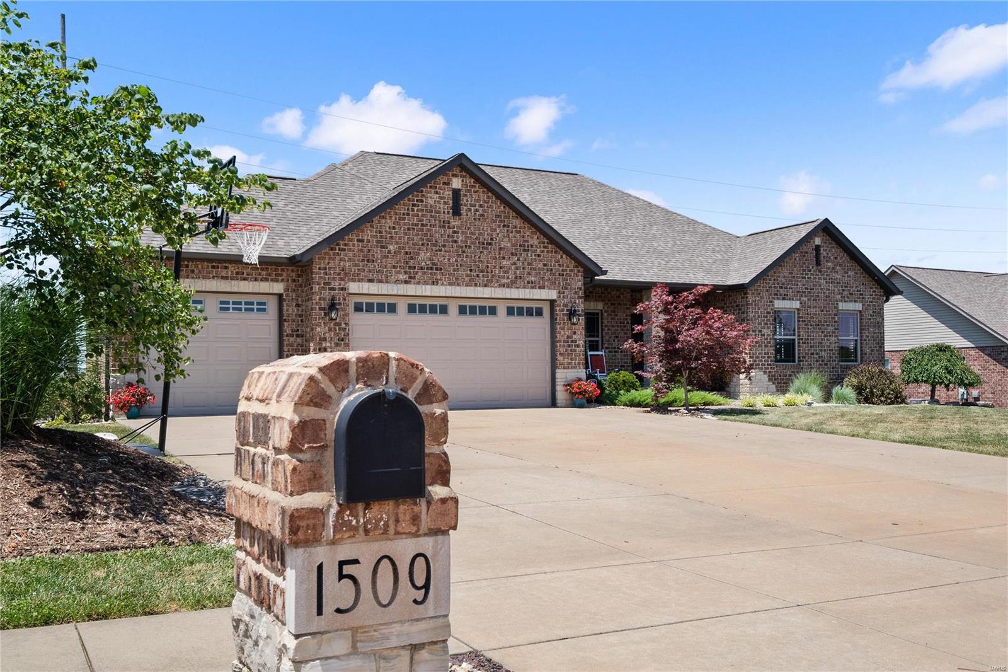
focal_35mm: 34
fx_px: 952
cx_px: 504
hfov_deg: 55.8
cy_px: 336
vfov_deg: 38.9
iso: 400
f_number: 9
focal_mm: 17
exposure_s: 1/400
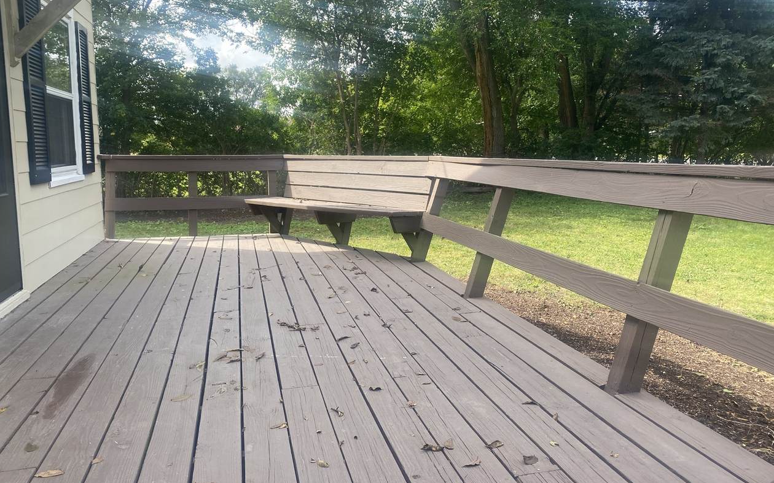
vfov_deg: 44.3
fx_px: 591
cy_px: 195
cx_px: 383
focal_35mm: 28
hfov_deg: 66.5
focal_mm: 4.25
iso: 32
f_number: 1.8
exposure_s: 1/487
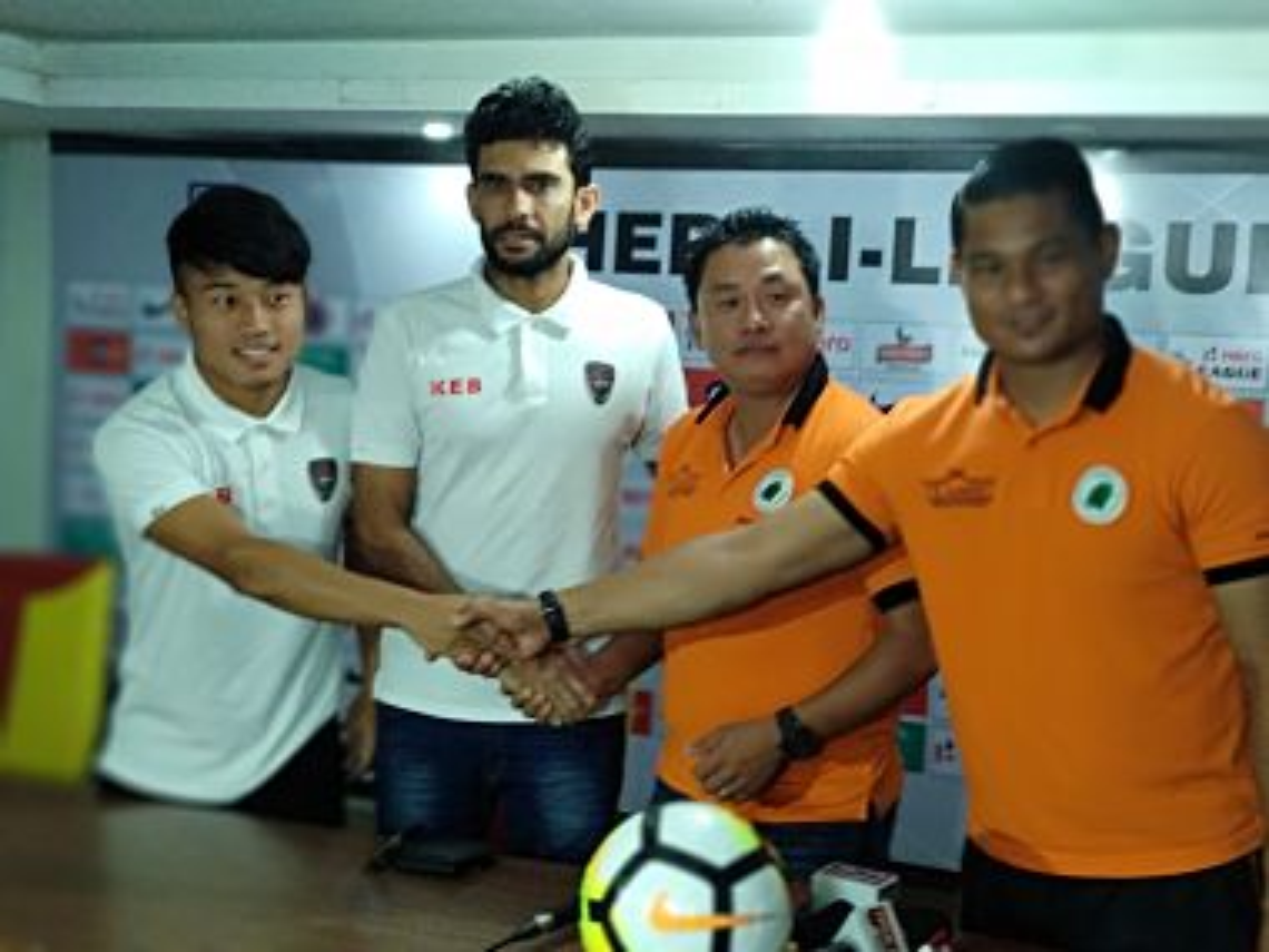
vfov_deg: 28.0
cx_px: 634
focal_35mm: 52
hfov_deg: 36.8
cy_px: 476
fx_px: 1906
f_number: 2.6
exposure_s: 1/33
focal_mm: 5.99
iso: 1000
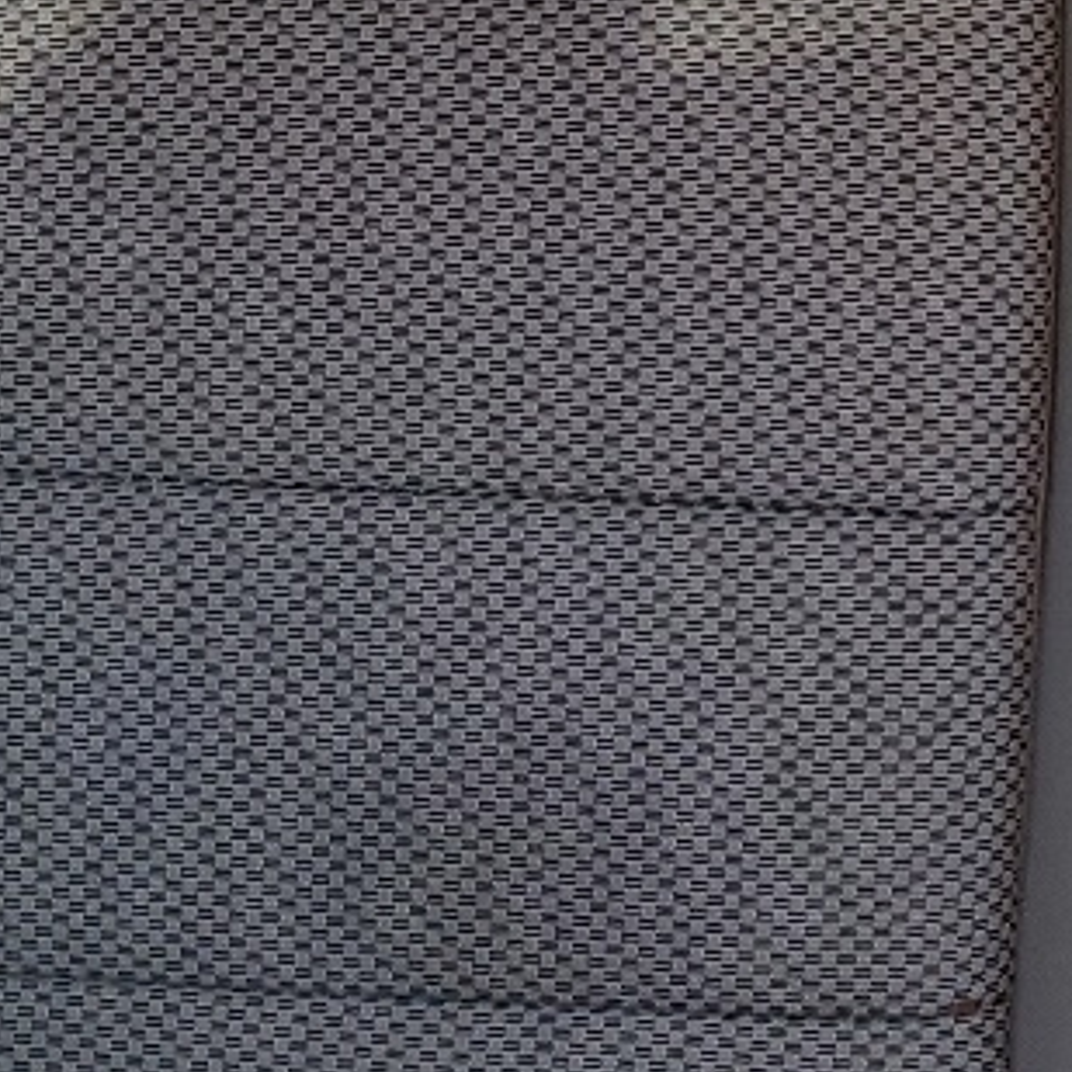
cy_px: 260
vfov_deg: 14.6
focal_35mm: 119
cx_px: 1599
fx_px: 4169
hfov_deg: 13.8
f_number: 1.5
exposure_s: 1/213
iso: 50
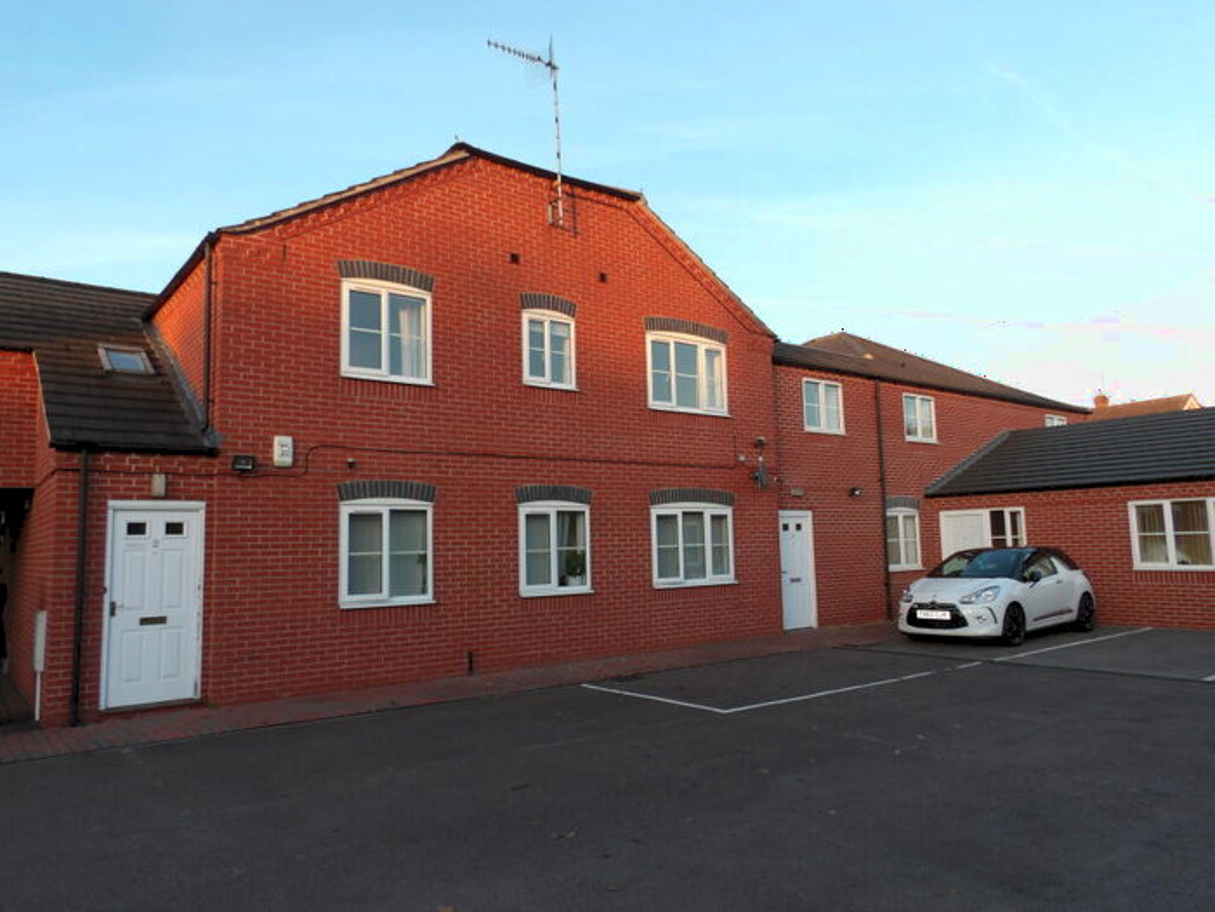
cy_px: 456
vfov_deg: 56.8
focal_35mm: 24
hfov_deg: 71.6
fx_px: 842
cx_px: 608
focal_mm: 4.3
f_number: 4.1
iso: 100
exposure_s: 1/83
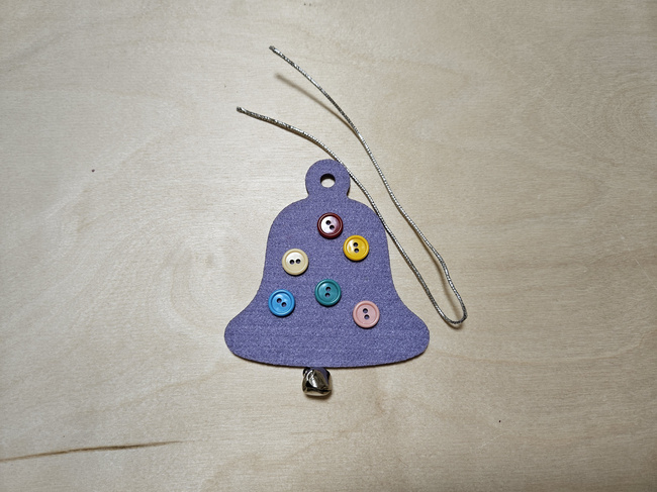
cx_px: 328
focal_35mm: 23
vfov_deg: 58.8
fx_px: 436
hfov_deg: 73.9
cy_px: 246
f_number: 1.8
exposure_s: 1/100
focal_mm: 5.4
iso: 100
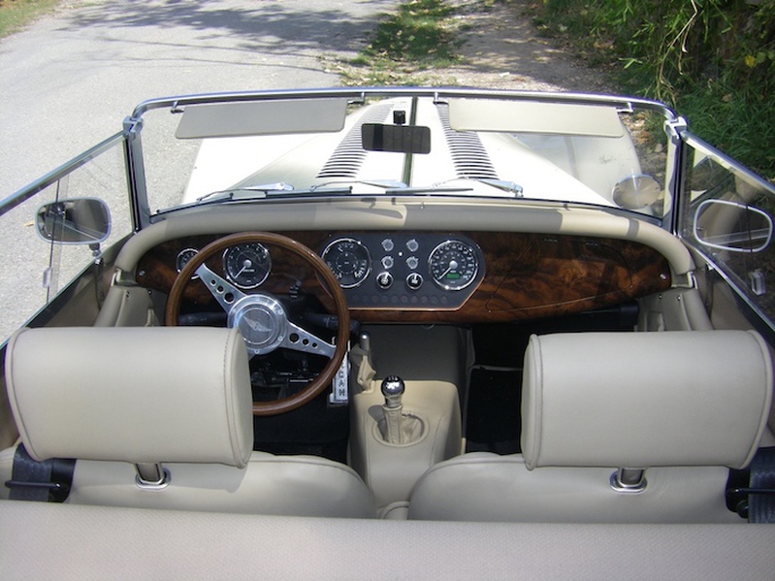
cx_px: 388
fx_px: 851
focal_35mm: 38
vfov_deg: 37.7
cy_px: 290
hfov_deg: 49.0
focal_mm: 6.3
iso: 80
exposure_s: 1/160
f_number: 7
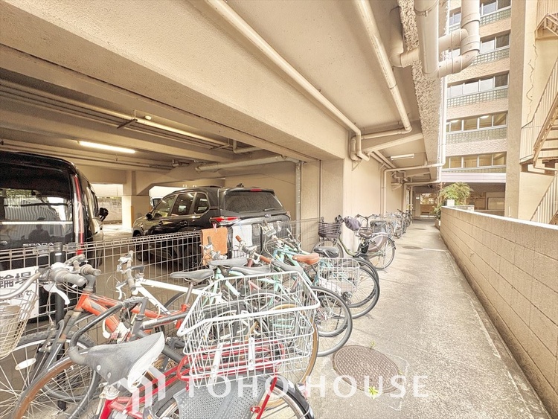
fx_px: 226
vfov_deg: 85.7
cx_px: 279
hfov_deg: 102.0
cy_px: 210
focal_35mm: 14
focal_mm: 2.22
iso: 250
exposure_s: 1/90
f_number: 2.2
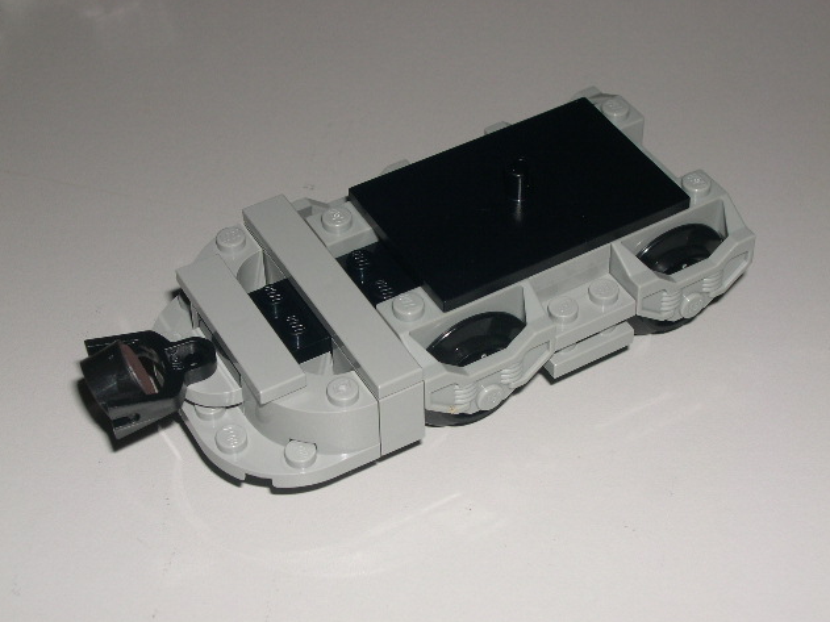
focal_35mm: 68
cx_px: 412
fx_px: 1630
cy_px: 310
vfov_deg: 21.6
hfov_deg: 28.6
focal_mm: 14.2
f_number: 10
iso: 100
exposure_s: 1/60
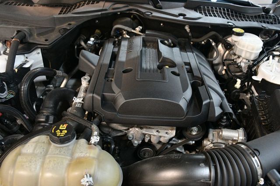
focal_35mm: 34
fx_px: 264
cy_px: 93
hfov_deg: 55.8
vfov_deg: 38.8
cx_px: 140
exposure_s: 1/60
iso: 4500
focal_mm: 23
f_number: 3.8
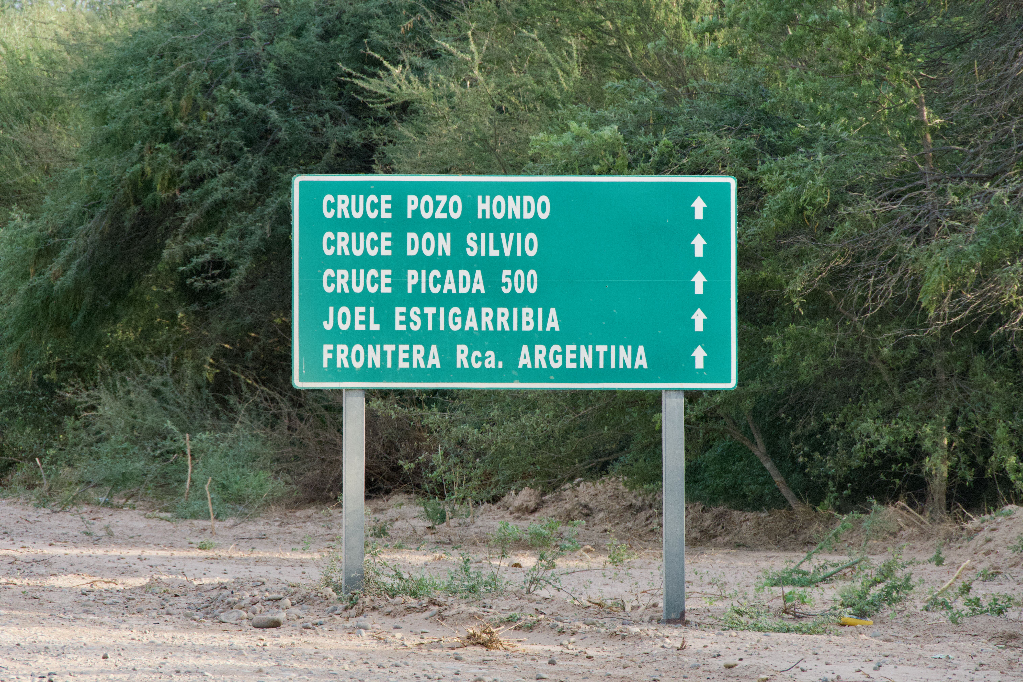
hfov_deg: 5.2
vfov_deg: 3.4
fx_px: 11366
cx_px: 512
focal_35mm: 400
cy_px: 341
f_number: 22
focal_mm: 400
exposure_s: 1/400
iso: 6400
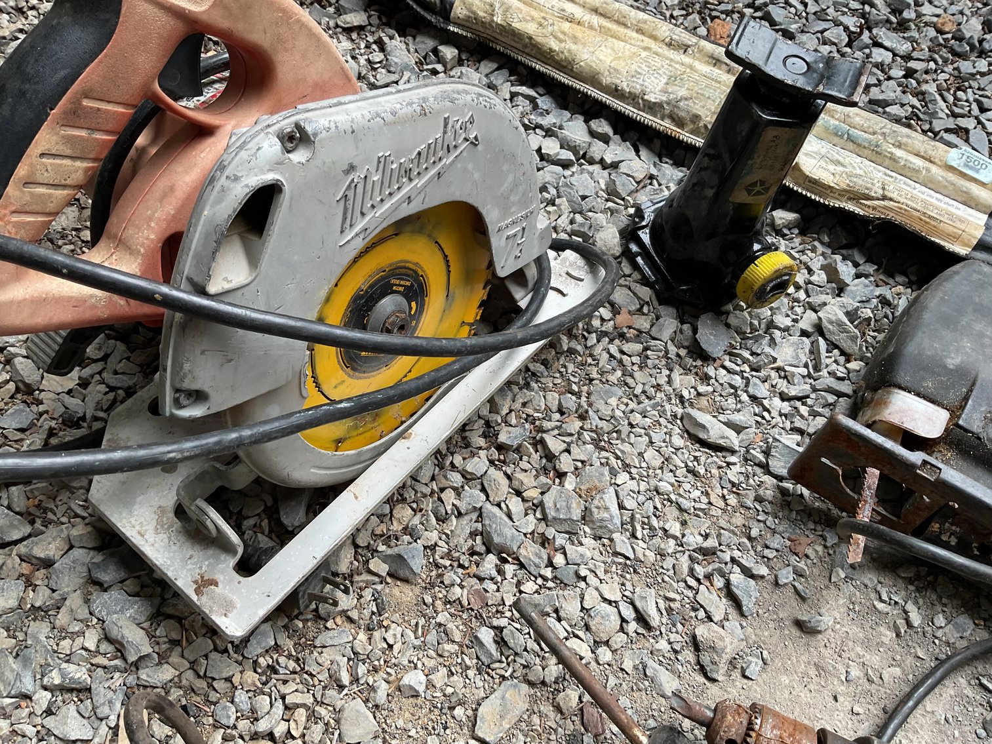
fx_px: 831
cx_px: 496
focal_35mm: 29
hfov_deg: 61.7
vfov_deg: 48.2
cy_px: 372
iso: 25
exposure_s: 1/120
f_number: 1.8
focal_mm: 3
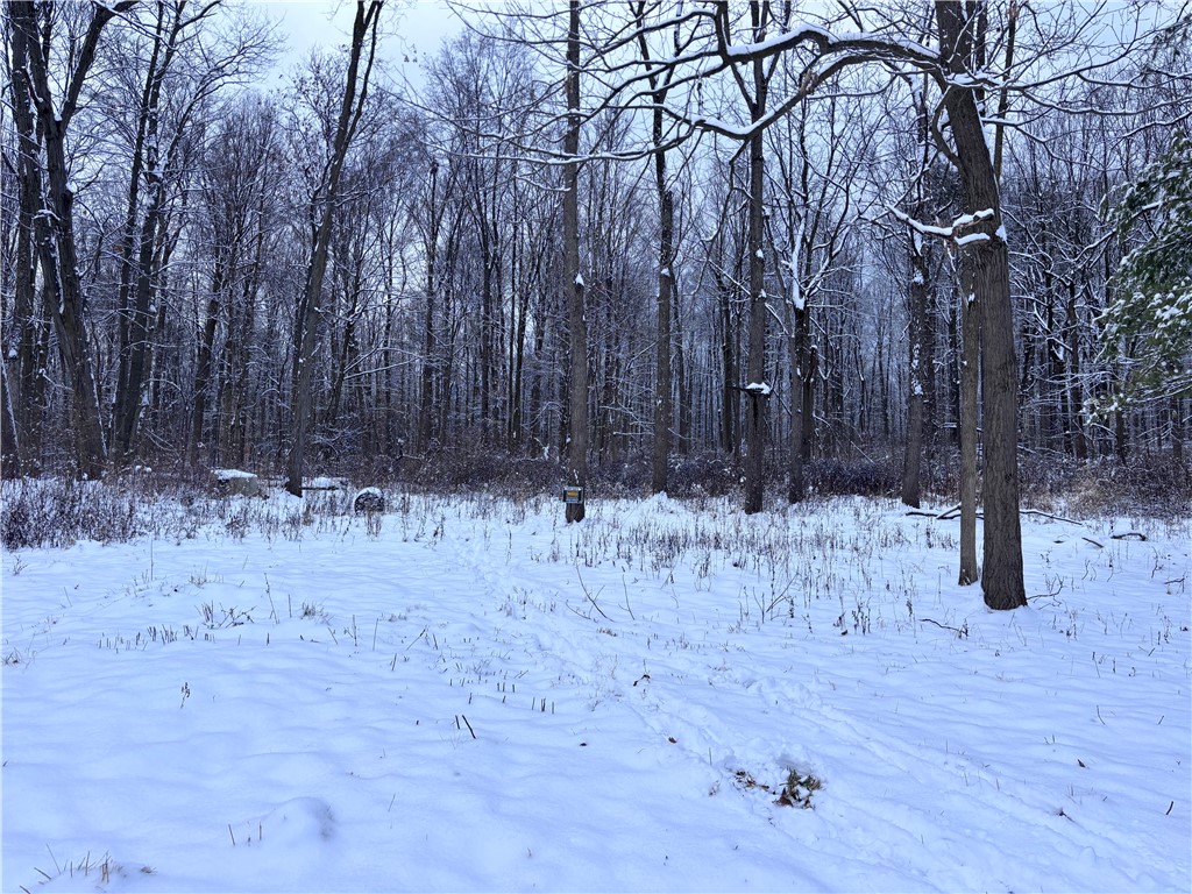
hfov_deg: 67.3
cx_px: 596
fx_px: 895
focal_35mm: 26
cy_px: 447
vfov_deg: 53.1
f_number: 1.6
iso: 50
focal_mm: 5.96
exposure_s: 1/1152
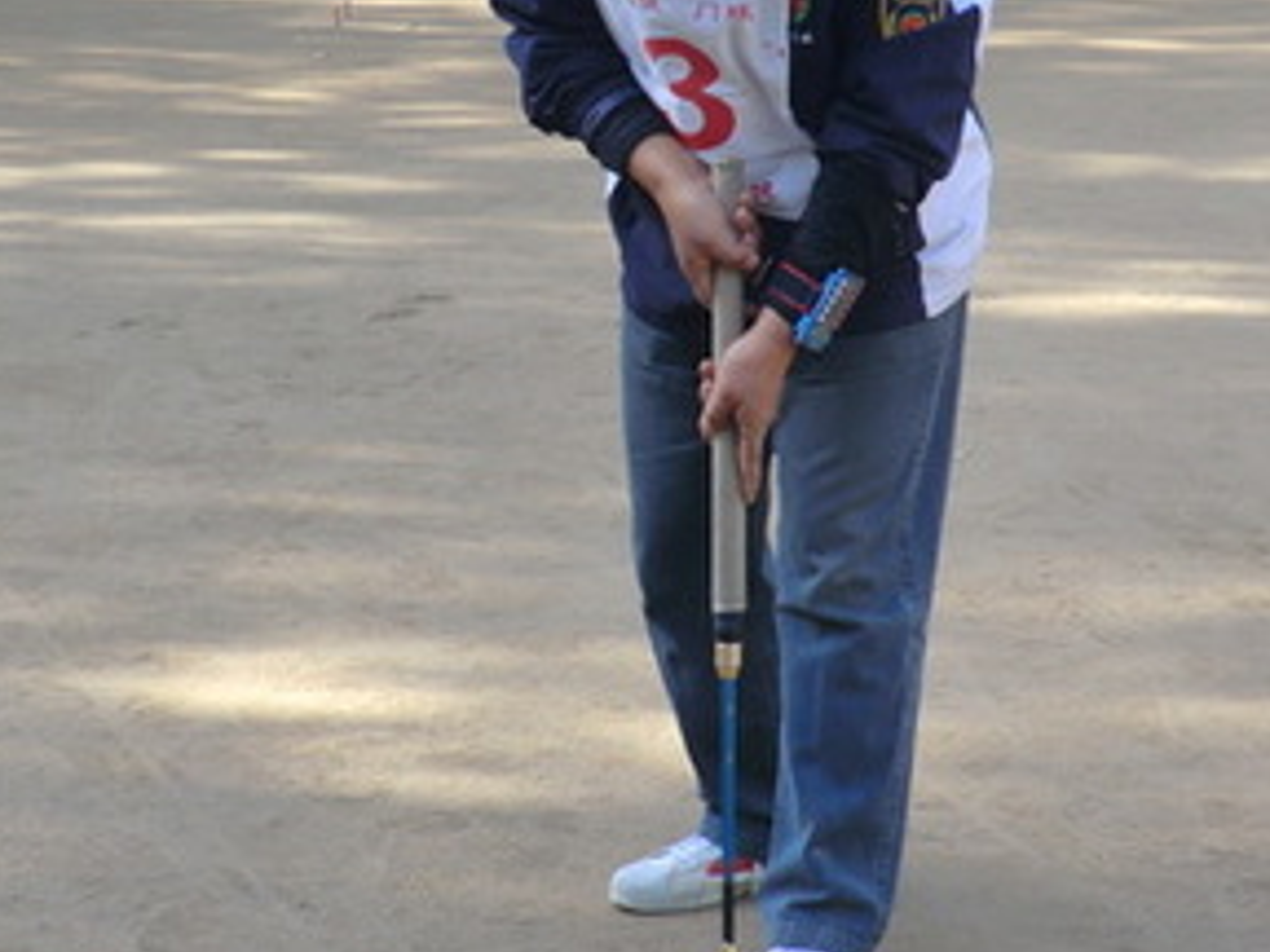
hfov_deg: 20.0
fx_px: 3595
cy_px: 309
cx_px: 661
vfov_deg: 15.1
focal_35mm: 98
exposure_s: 1/100
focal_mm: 8.4
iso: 64
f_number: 4
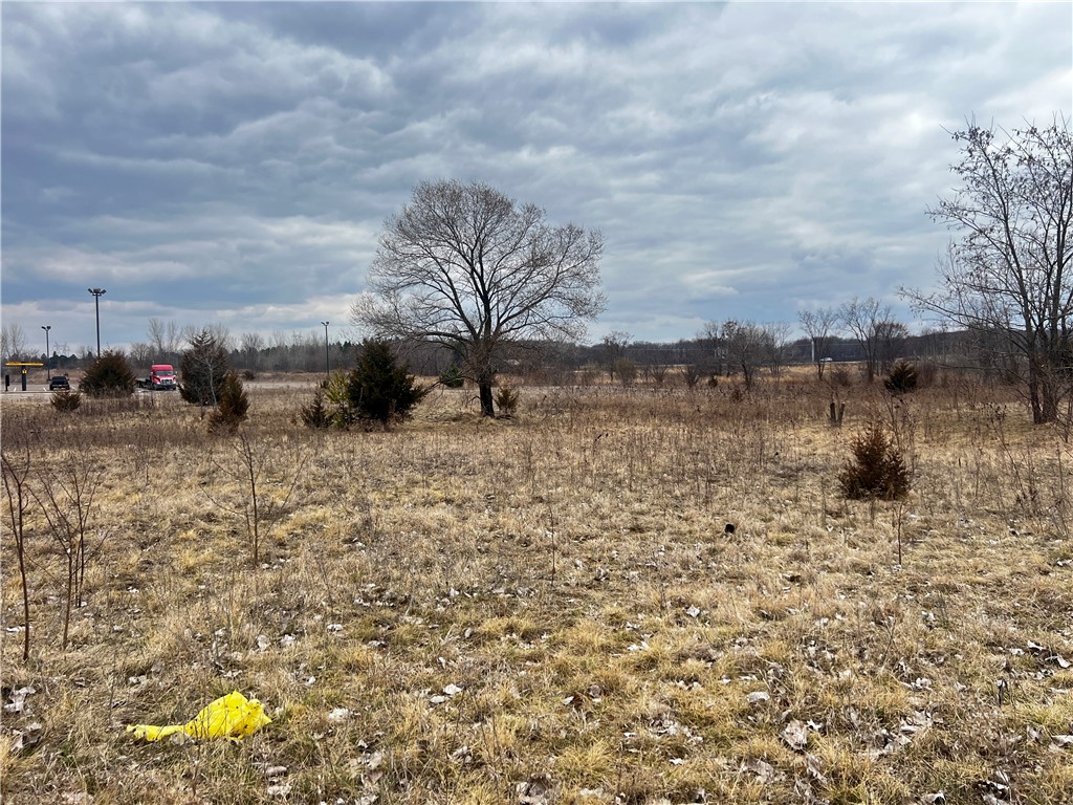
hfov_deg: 67.3
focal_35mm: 26
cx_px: 536
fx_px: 806
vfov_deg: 53.1
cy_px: 402
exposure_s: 1/1972
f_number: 1.5
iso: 50
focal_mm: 5.7
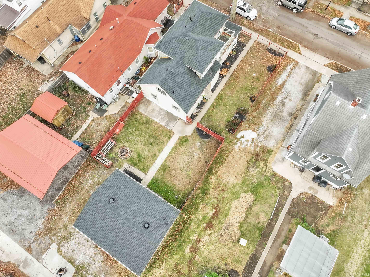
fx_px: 256
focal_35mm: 24
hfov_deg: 71.6
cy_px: 138
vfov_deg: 56.8
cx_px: 185
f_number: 2.8
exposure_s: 1/200
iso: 100
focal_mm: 12.29
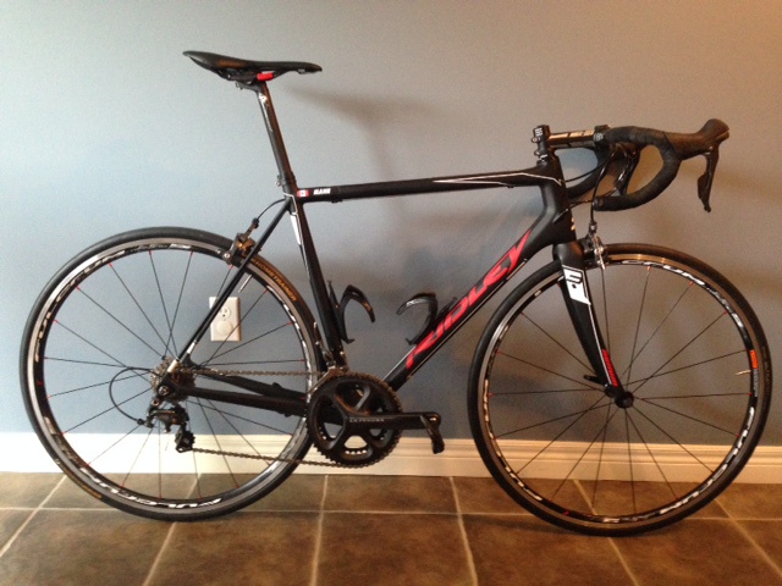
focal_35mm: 33
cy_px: 293
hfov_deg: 55.4
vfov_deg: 42.9
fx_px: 745
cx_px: 391
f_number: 2.4
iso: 320
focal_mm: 4.12
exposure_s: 1/20
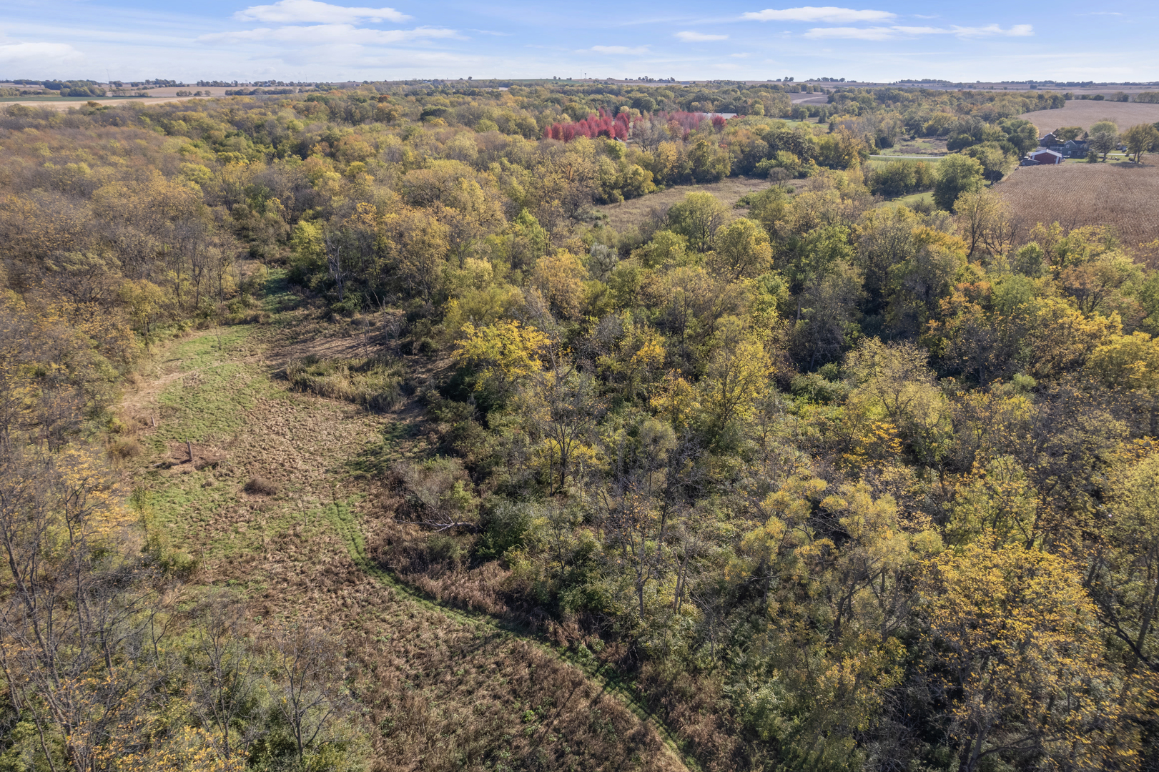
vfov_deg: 57.2
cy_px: 386
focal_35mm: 22
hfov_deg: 78.6
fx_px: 708
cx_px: 580
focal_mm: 8.38
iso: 120
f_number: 2.8
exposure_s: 1/1000
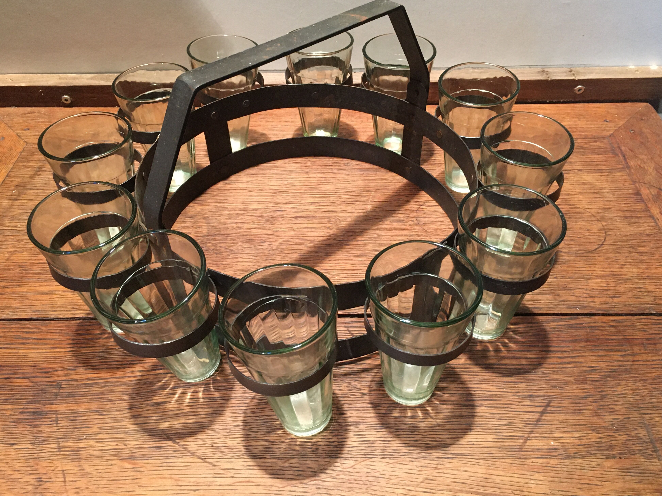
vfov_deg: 46.8
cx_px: 332
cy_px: 241
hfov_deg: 60.0
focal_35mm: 30
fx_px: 574
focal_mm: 4.15
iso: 250
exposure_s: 1/33
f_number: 2.2
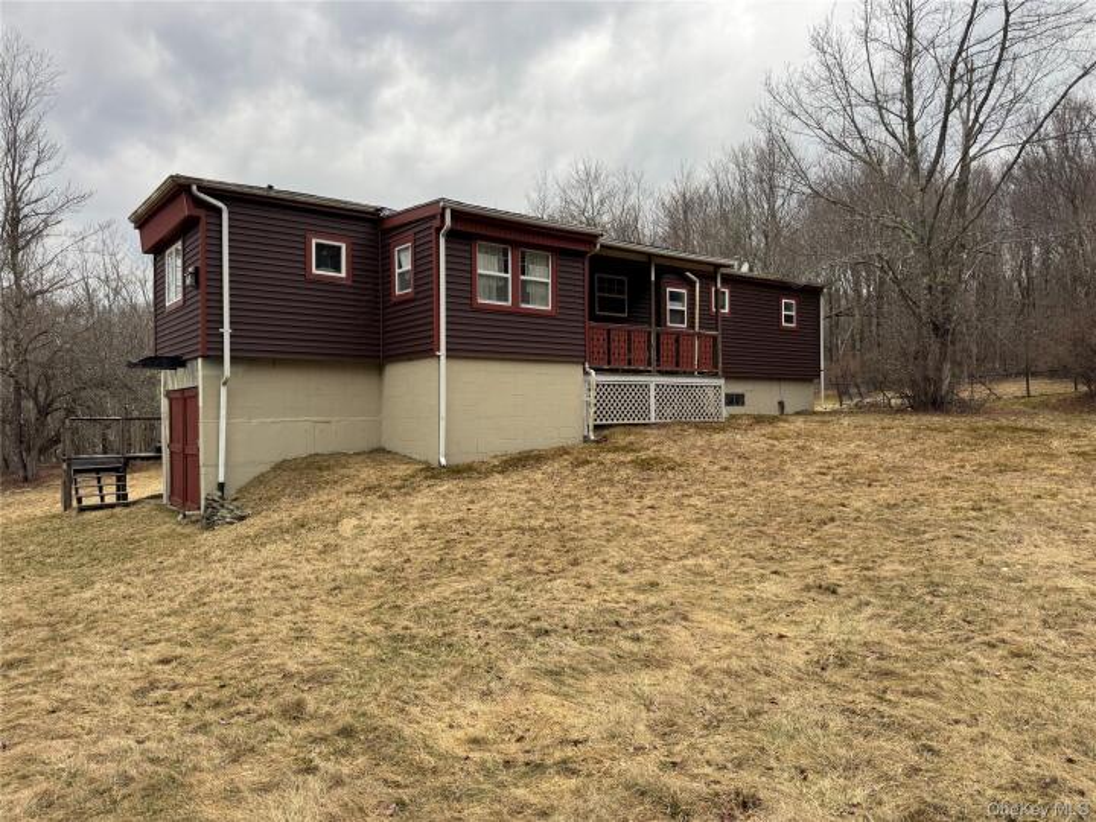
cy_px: 411
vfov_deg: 56.8
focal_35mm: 24
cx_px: 548
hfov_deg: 71.6
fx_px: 760
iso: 64
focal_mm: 6.76
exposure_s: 1/167
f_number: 1.78
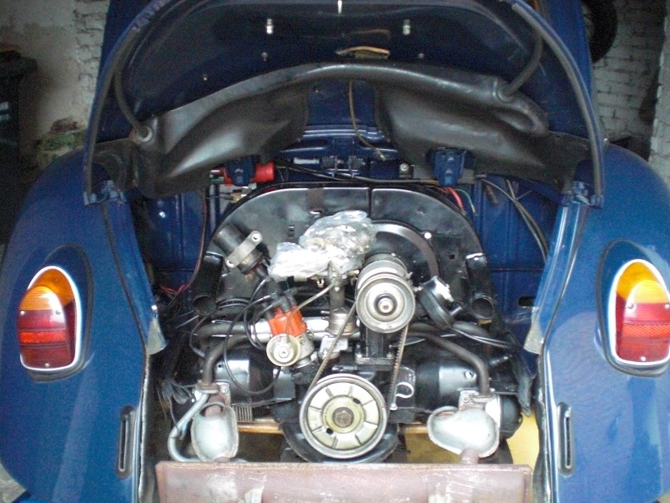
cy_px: 271
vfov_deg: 30.9
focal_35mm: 47
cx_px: 332
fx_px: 910
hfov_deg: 40.4
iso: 800
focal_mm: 6.3
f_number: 3.1
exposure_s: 1/100
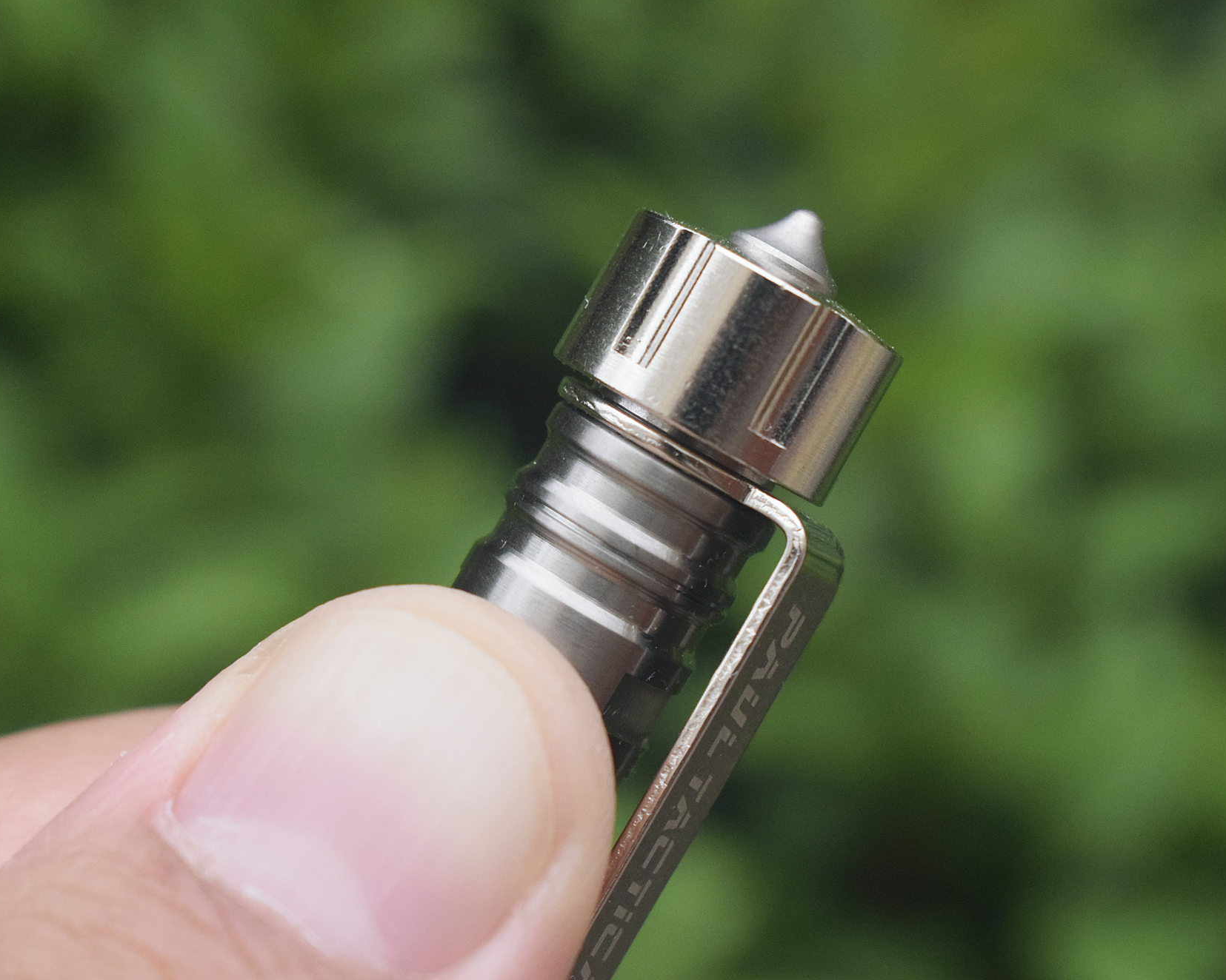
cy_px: 491
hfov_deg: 20.5
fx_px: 3395
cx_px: 613
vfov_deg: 16.4
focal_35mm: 94
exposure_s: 1/250
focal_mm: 55
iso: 3200
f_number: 8
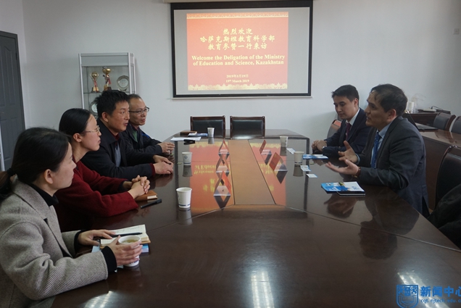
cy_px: 152
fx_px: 423
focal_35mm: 33
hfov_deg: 57.1
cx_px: 213
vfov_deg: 40.0
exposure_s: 1/60
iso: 640
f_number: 4
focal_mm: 20
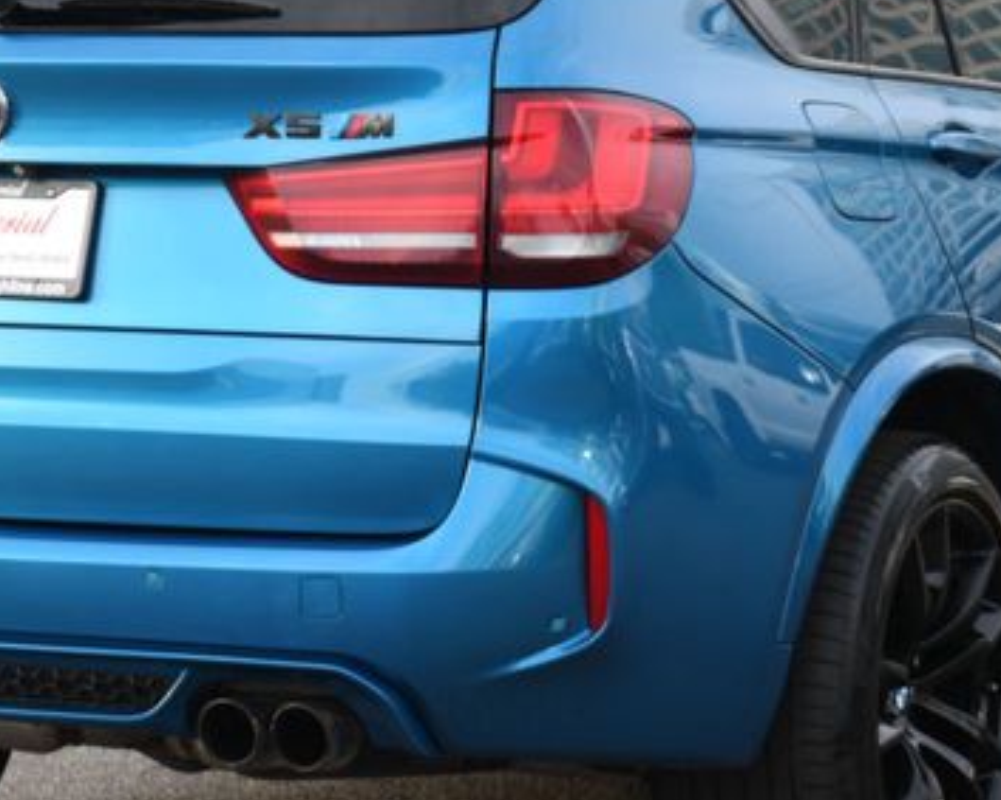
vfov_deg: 8.4
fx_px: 5448
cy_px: 294
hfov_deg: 10.5
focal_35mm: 184
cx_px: 289
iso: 125
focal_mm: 72
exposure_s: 1/125
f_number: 4.8
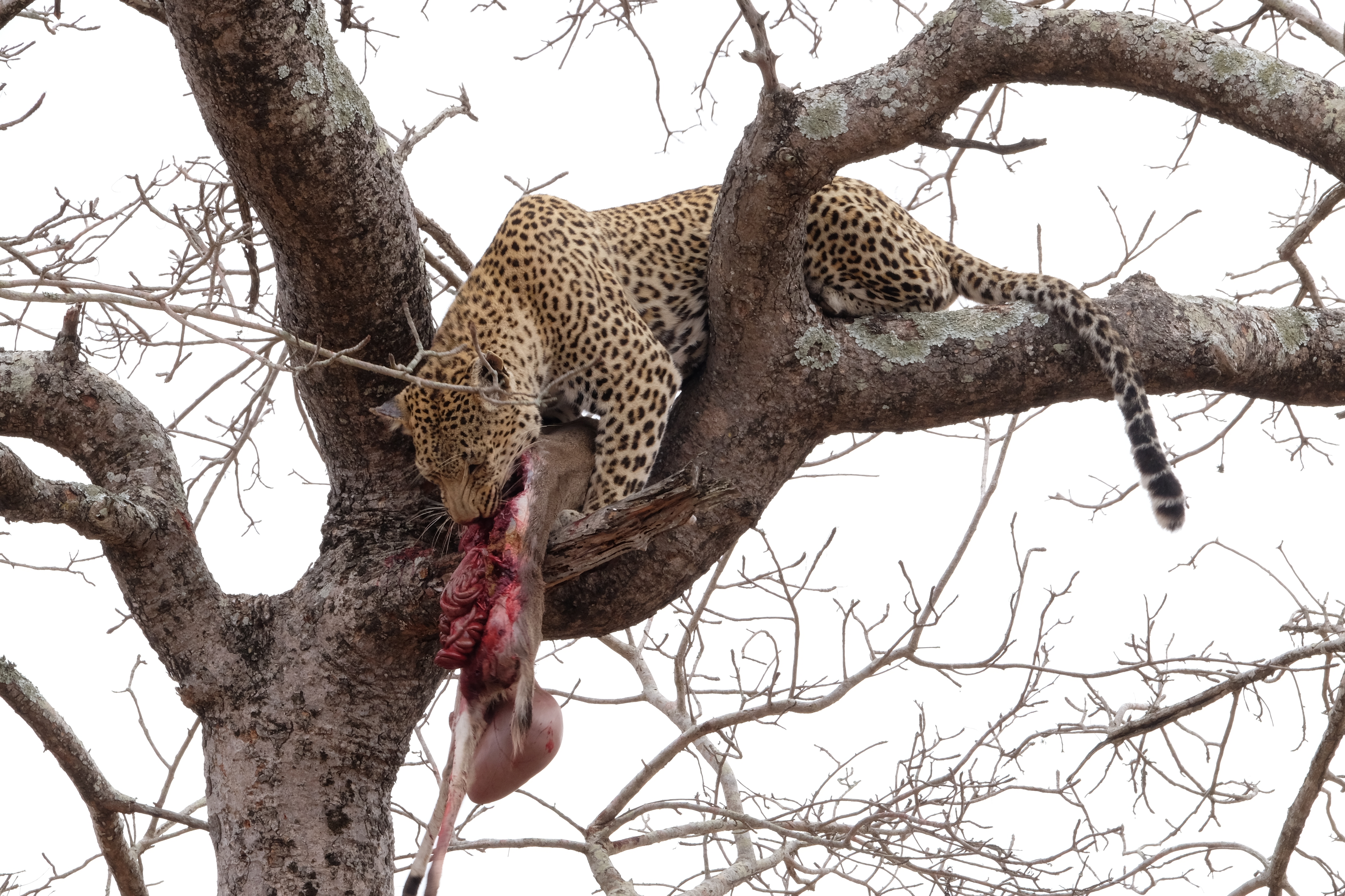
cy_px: 448
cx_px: 672
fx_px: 7546
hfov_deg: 10.2
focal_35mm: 202
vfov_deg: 6.8
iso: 800
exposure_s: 1/27
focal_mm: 134.4
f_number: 22
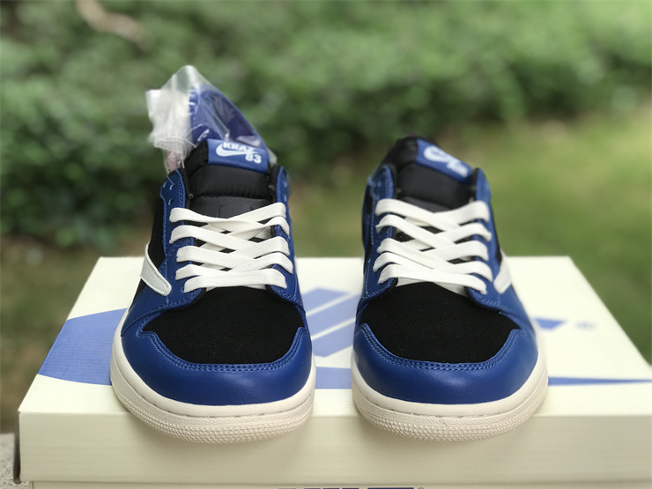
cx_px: 326
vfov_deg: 25.7
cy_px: 244
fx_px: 1074
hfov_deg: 33.8
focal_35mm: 57
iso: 25
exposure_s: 1/100
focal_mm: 6.6
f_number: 2.8
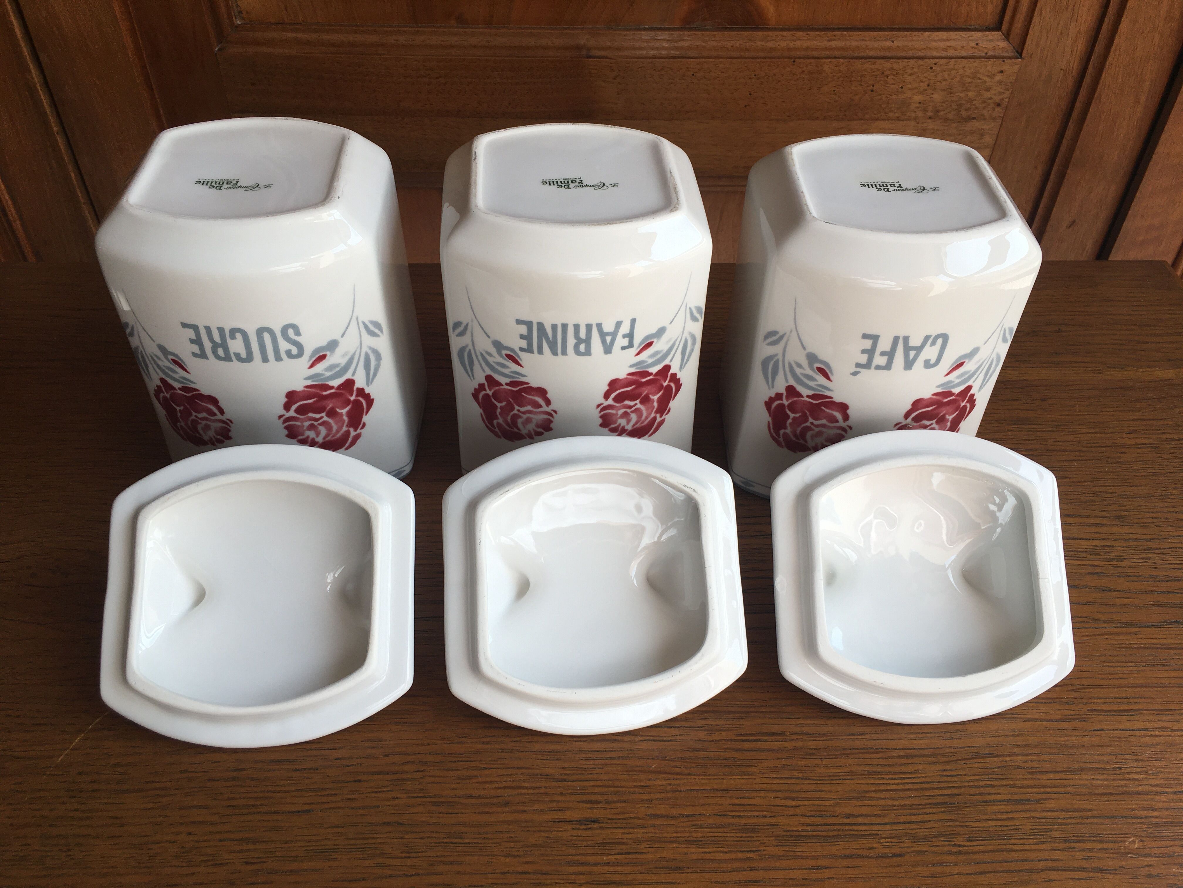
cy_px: 444
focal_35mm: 29
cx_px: 592
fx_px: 991
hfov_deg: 61.7
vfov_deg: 48.2
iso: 25
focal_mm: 4.15
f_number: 2.2
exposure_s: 1/245
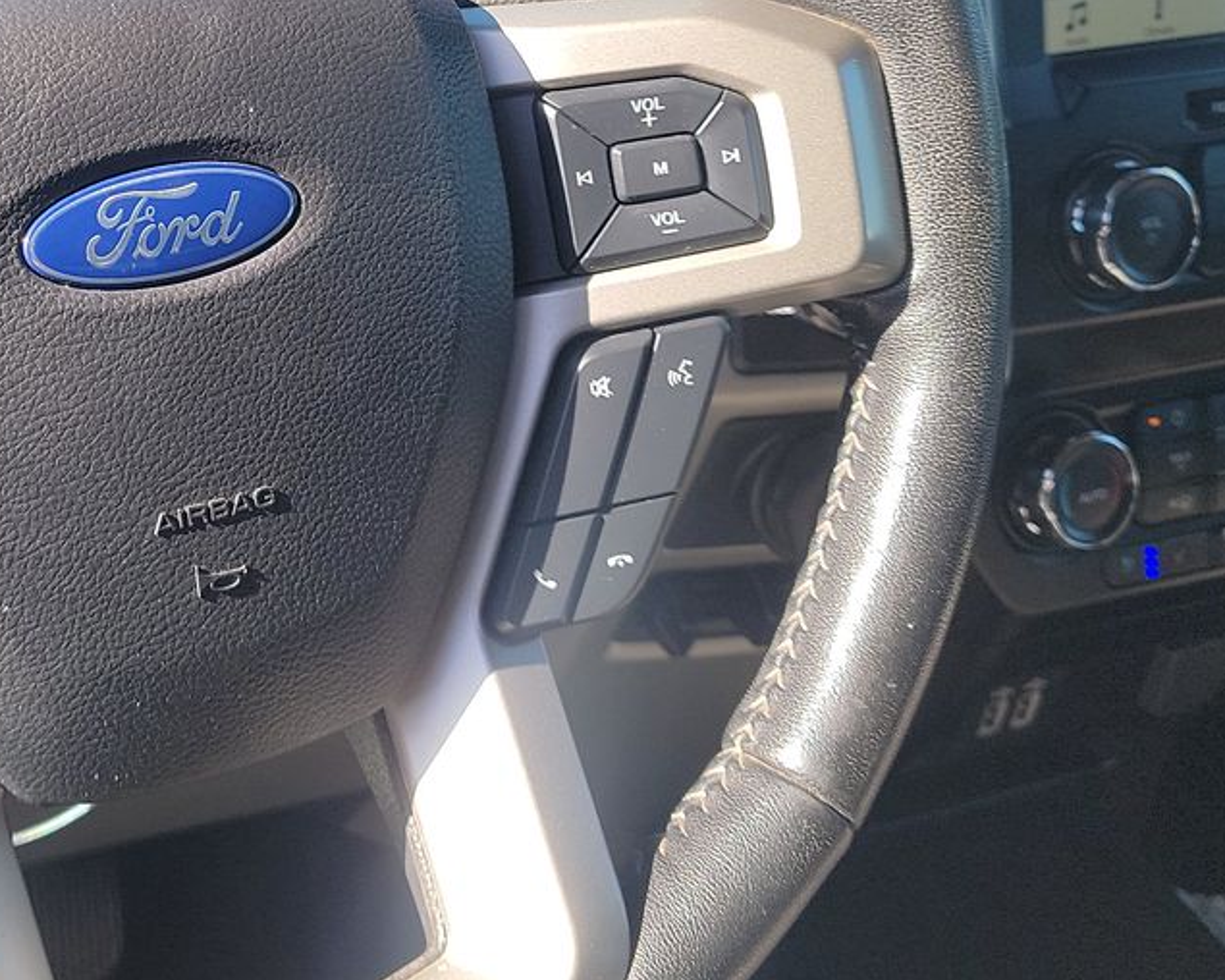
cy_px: 166
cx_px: 127
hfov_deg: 30.6
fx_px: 2139
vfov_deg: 25.3
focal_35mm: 59
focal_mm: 6.7
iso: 50
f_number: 1.8
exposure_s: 1/138
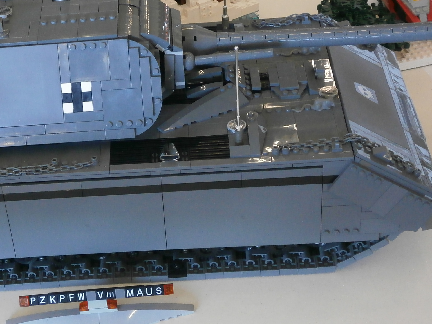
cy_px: 152
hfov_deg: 23.2
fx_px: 1048
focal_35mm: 84
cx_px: 145
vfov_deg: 17.6
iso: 200
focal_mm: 8.3
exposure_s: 1/25
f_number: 3.4
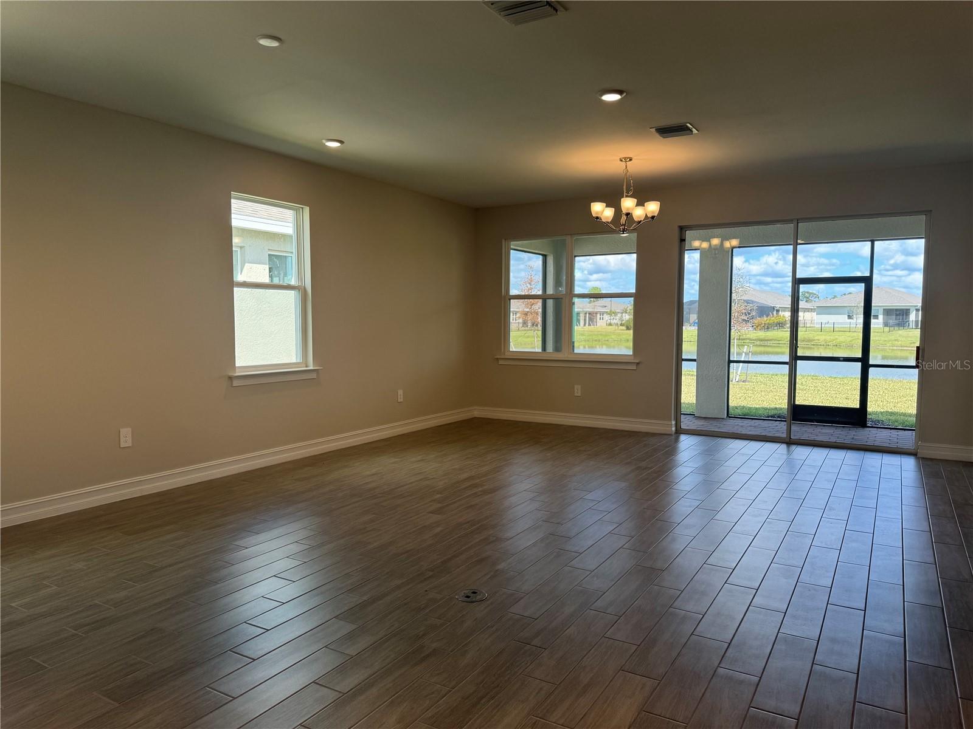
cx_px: 486
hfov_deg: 71.6
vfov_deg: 56.8
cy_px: 364
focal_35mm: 24
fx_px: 675
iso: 80
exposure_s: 1/266
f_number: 1.78
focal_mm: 6.76
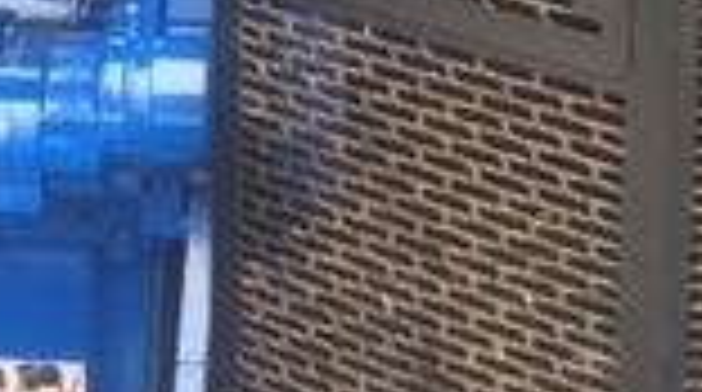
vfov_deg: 8.7
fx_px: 2415
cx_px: 284
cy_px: -410
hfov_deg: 16.5
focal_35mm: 130
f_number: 2.2
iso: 32
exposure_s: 1/50
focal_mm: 4.15
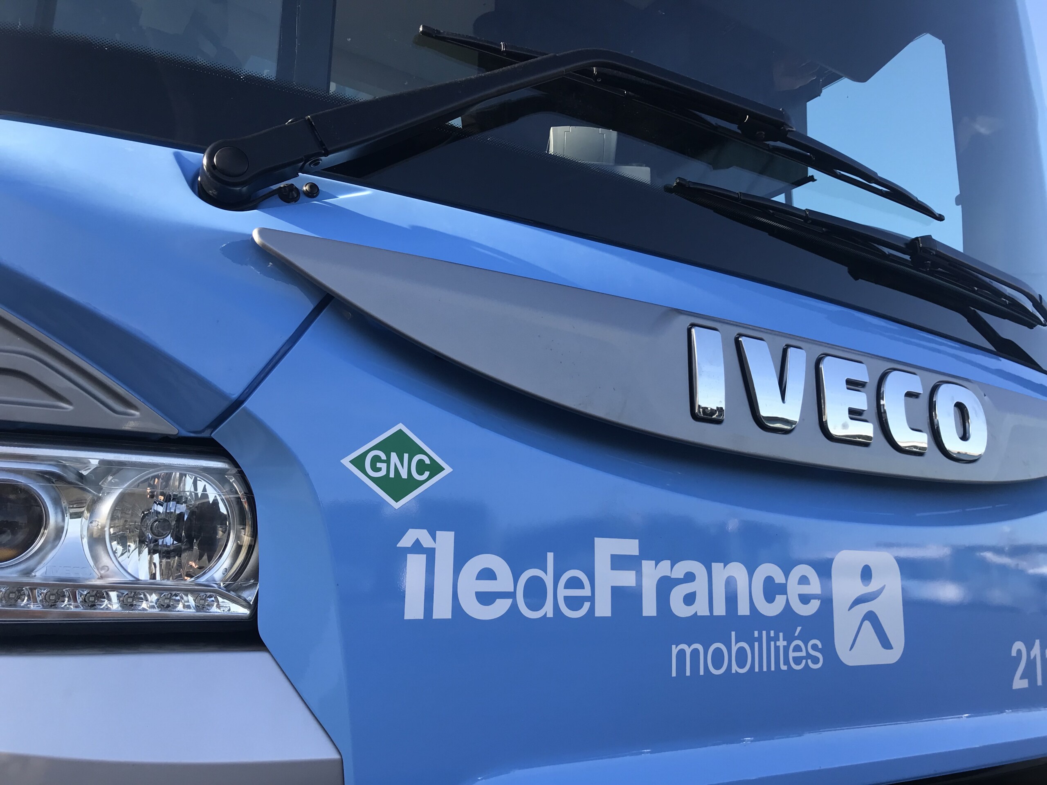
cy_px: 392
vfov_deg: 49.7
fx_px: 847
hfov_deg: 63.4
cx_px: 524
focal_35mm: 28
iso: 20
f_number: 1.8
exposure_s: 1/570
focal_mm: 3.99
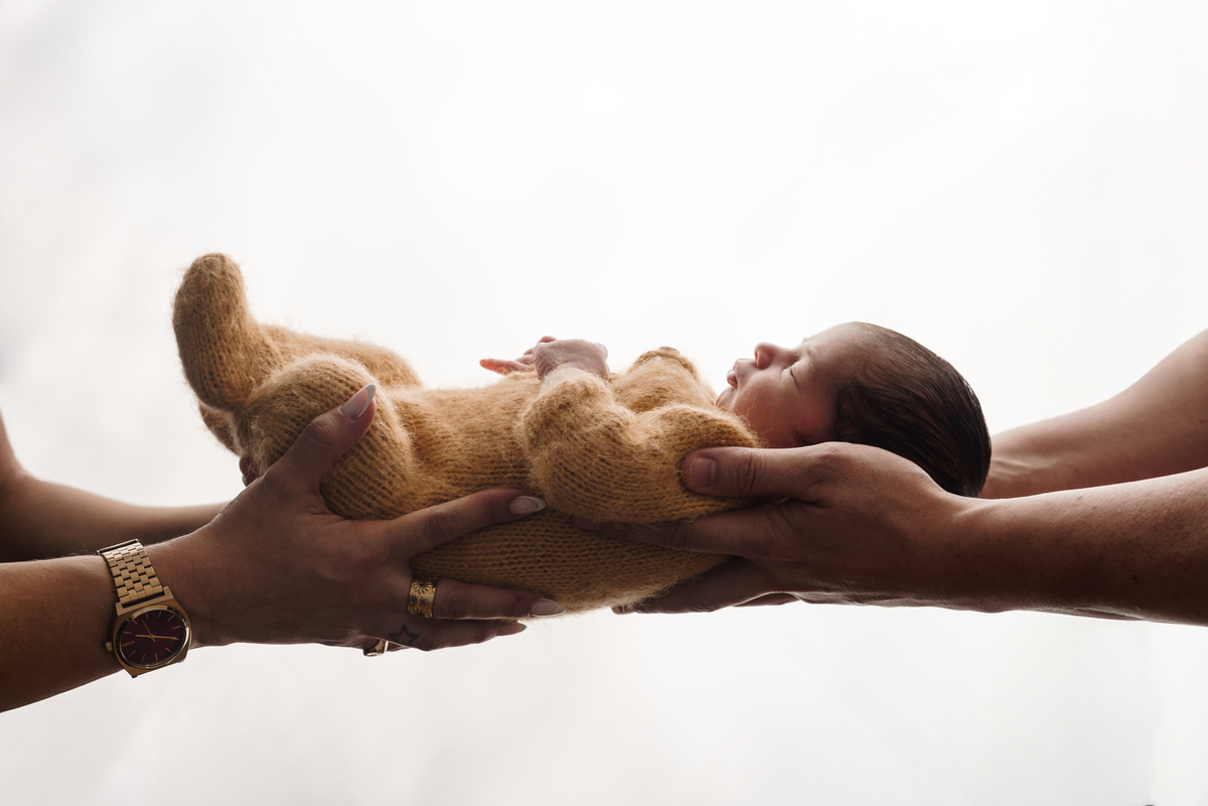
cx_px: 604
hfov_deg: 39.6
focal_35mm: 50
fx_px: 1678
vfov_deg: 27.0
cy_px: 403
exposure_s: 1/160
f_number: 5
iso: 160
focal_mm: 50
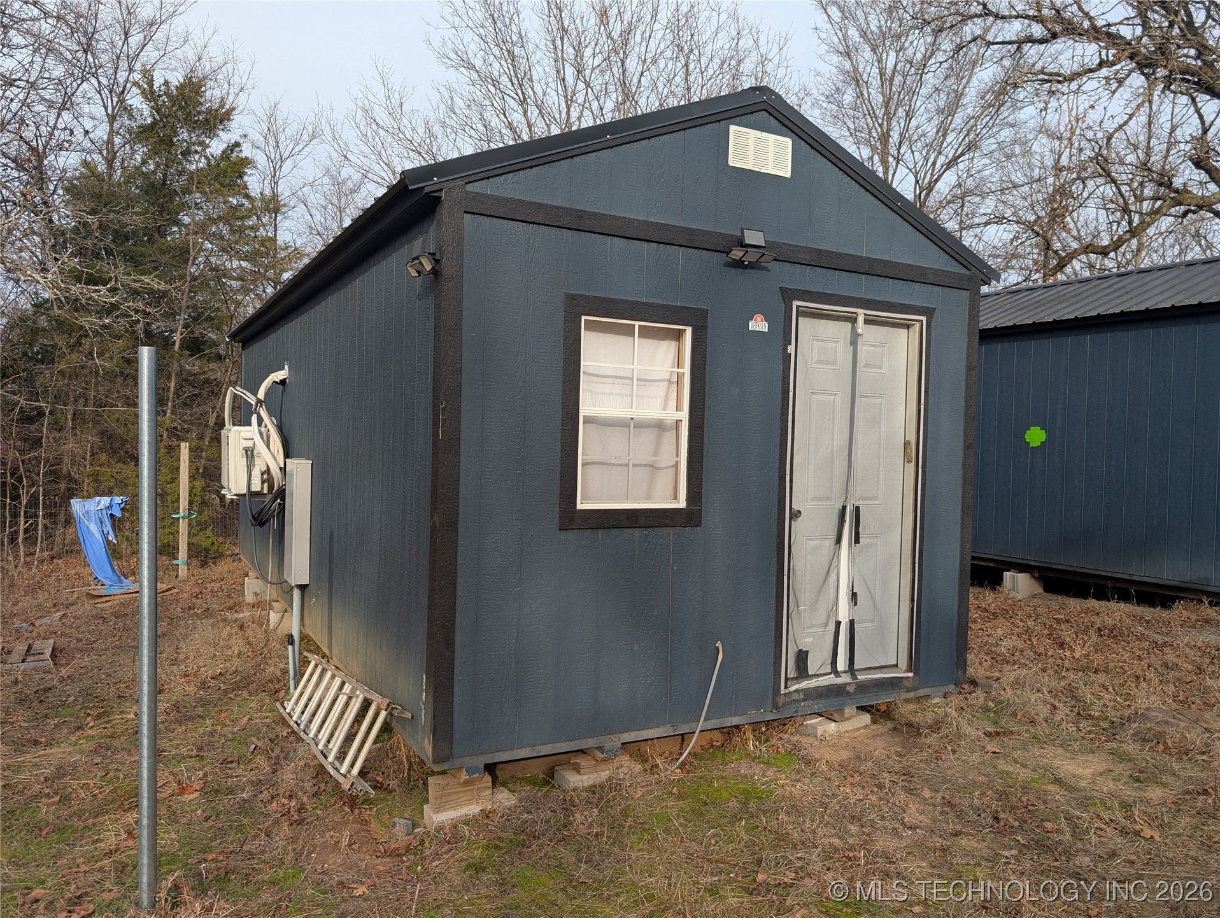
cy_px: 459
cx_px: 610
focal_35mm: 24
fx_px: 847
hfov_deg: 71.5
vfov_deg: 56.9
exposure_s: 1/542
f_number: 1.68
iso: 19
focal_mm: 6.9
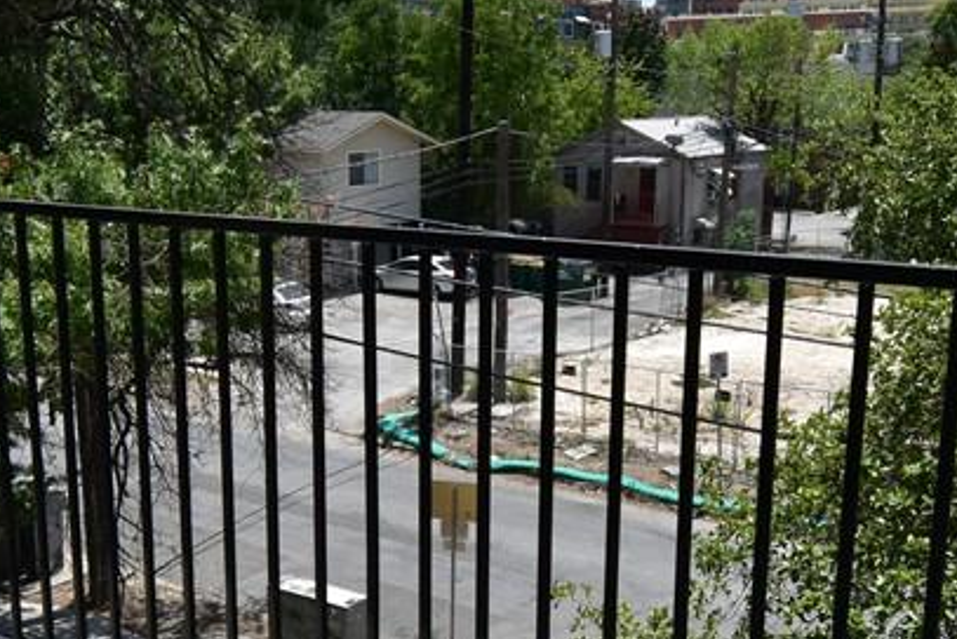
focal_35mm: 48
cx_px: 374
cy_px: 416
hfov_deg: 40.9
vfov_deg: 28.0
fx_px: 1277
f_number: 11
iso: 400
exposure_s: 1/500
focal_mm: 12
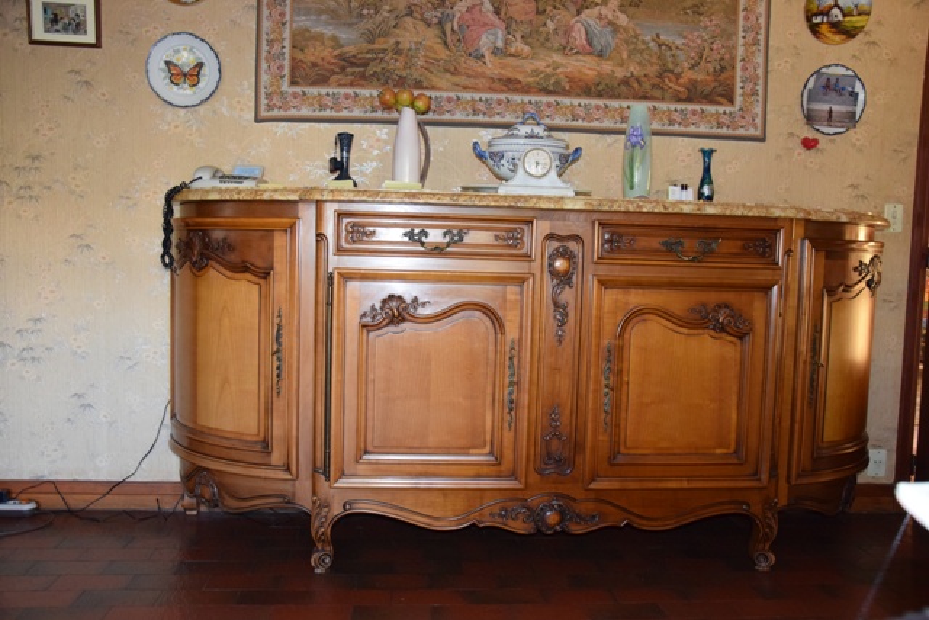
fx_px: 813
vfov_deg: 41.7
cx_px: 464
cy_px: 310
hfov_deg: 59.5
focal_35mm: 32
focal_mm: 21
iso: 2500
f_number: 3.8
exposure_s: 1/60
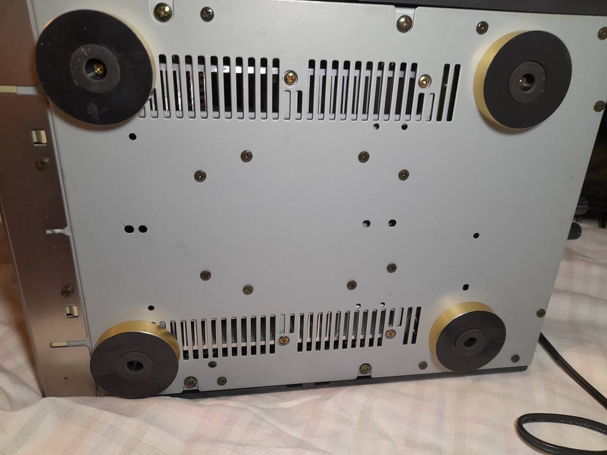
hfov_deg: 69.4
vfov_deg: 54.9
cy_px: 228
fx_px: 438
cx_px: 304
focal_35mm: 25
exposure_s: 1/50
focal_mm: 4.6
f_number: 2
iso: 125
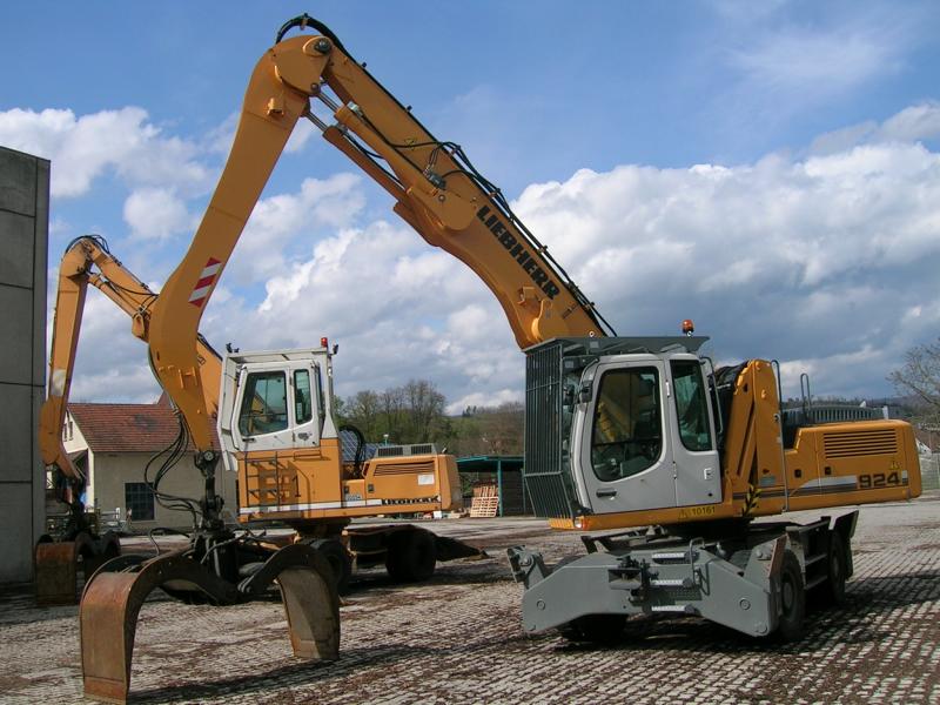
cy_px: 352
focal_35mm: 35
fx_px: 950
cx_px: 470
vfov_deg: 40.7
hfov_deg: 52.6
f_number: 4.8
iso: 50
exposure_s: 1/668
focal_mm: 5.4
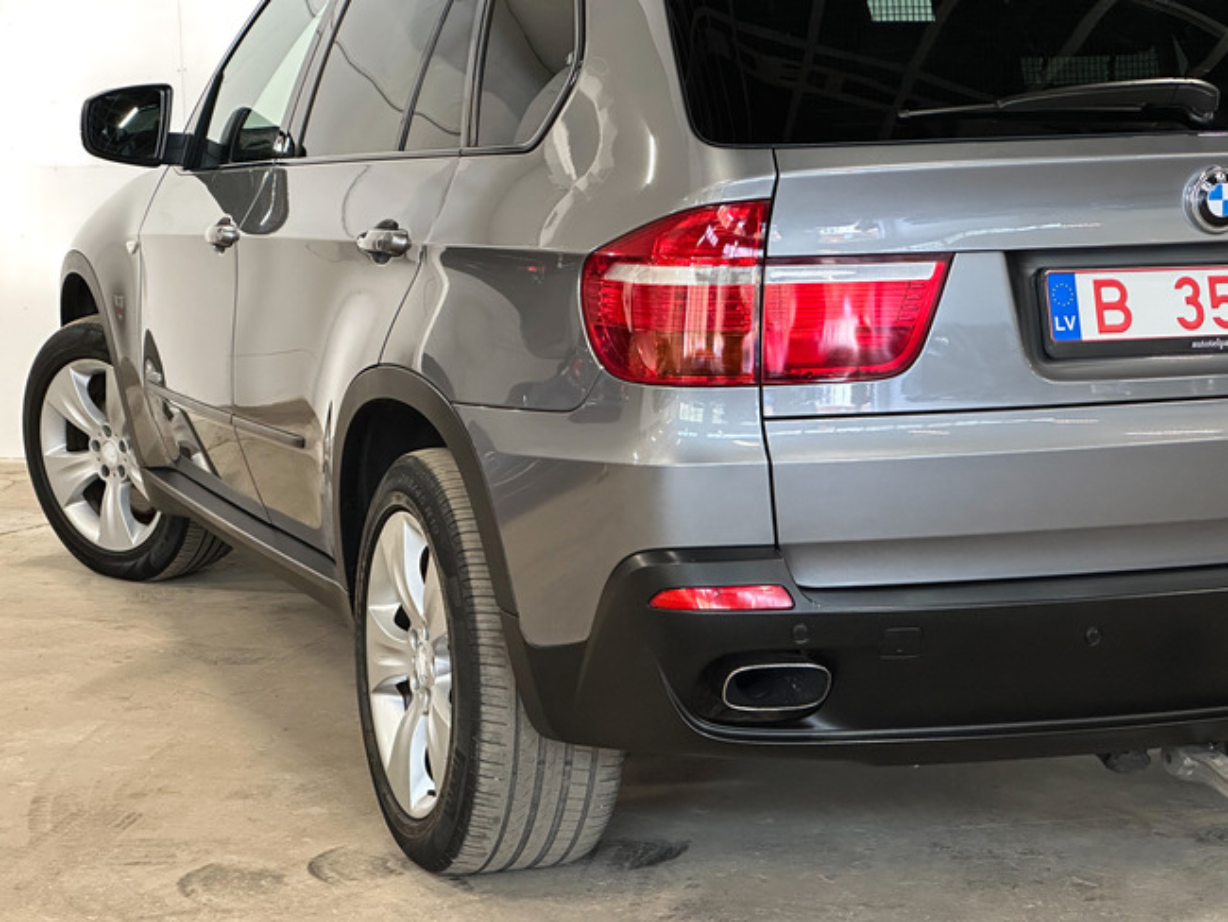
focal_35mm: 77
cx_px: 614
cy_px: 461
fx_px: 2733
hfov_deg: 25.3
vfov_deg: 19.2
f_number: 2.8
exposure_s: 1/50
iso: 640
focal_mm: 9
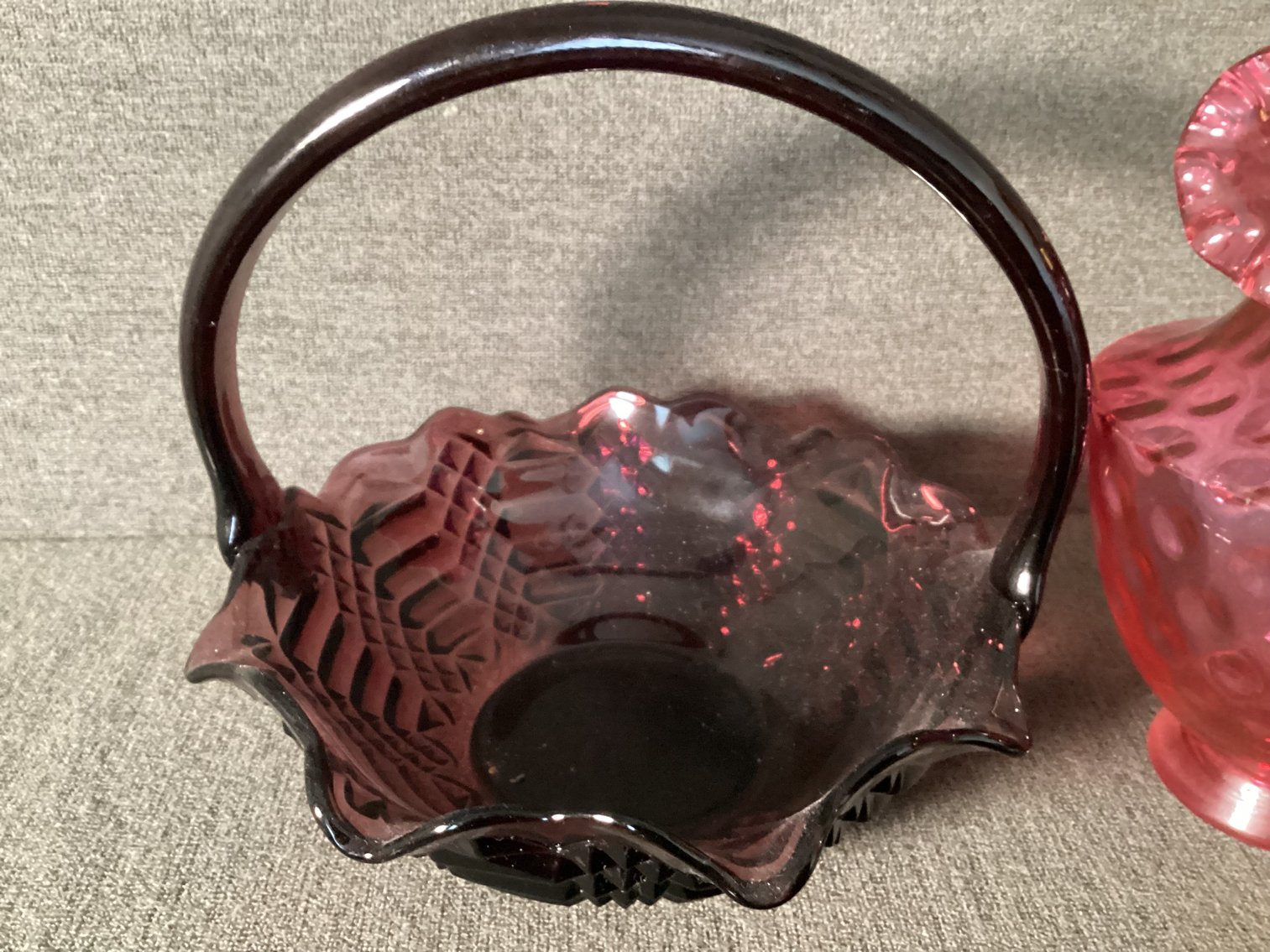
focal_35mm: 31
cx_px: 635
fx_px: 1137
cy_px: 476
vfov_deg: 45.4
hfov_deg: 58.3
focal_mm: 3.3
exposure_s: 1/24
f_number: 2.4
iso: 800
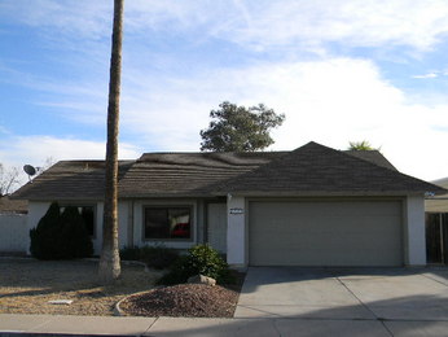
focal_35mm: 36
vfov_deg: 39.7
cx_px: 224
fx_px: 466
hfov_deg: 51.3
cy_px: 168
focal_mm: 6.4
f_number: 3.7
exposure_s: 1/757
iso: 112
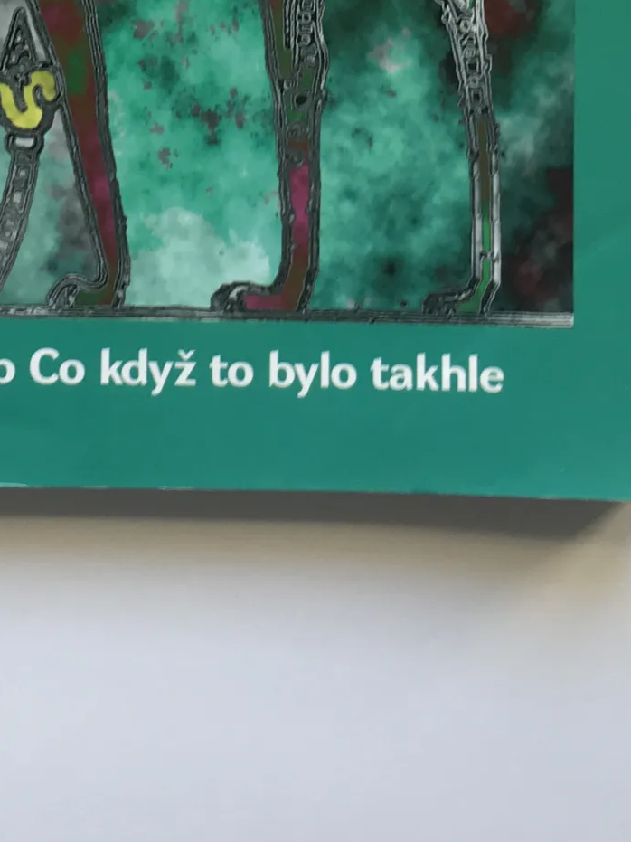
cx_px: 191
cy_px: -116
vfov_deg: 23.5
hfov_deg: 19.1
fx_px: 1872
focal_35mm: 77
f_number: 1.8
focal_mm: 3.99
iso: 25
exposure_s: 1/50
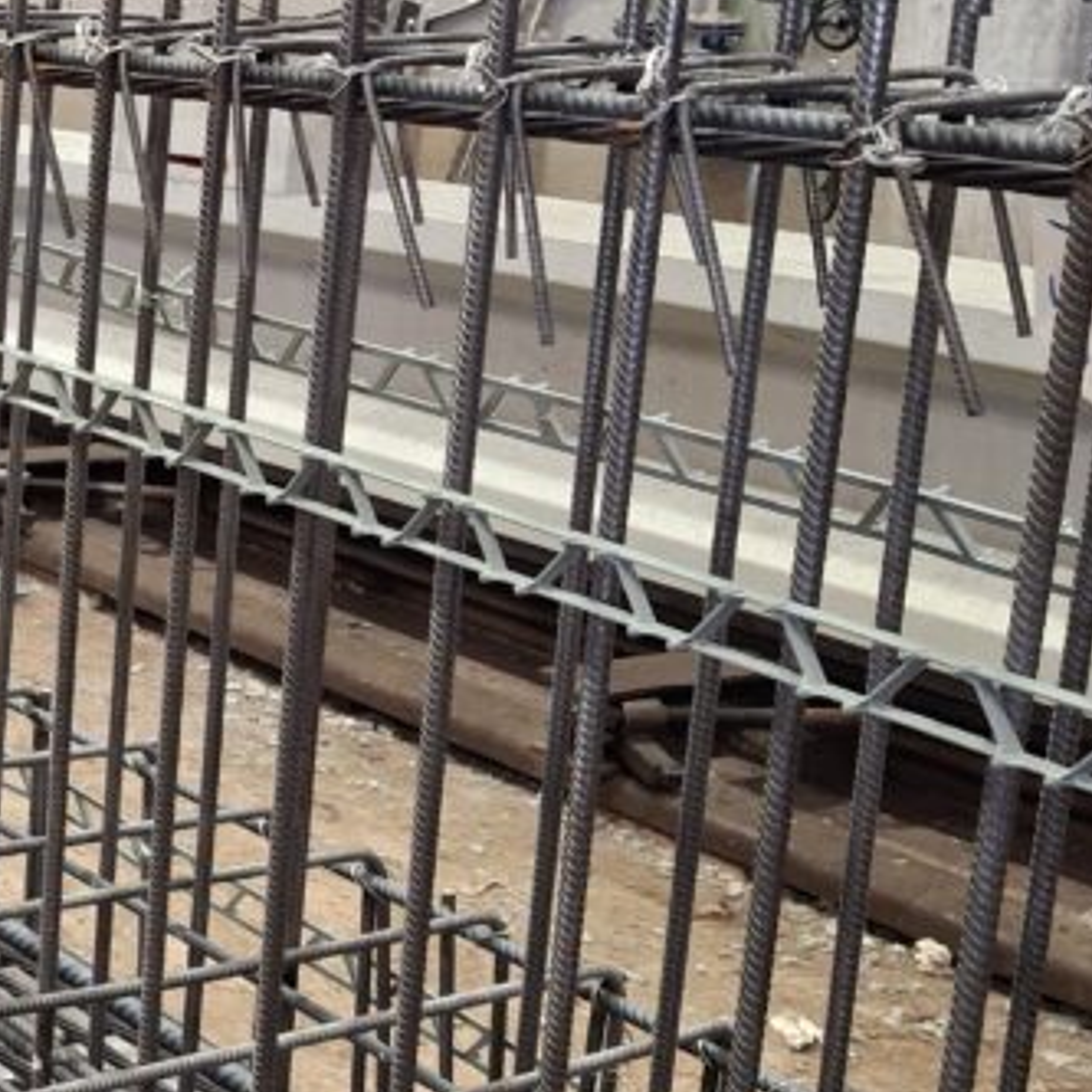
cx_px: -410
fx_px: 2427
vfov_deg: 25.3
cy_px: 469
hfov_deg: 22.2
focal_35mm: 68
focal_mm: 4.69
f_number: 1.8
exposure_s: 1/50
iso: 250
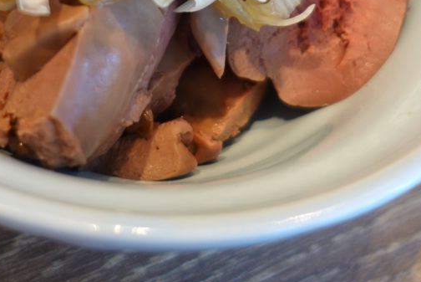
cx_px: 146
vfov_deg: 16.8
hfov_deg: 26.2
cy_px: -73
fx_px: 901
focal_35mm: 77
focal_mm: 8.8
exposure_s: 1/60
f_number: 1.8
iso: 80
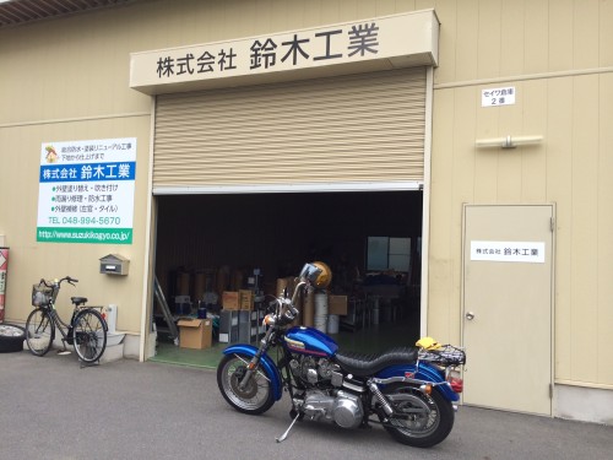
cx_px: 306
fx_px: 531
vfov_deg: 46.8
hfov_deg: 60.0
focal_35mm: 30
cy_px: 230
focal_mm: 4.12
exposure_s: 1/578
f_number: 2.2
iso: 32
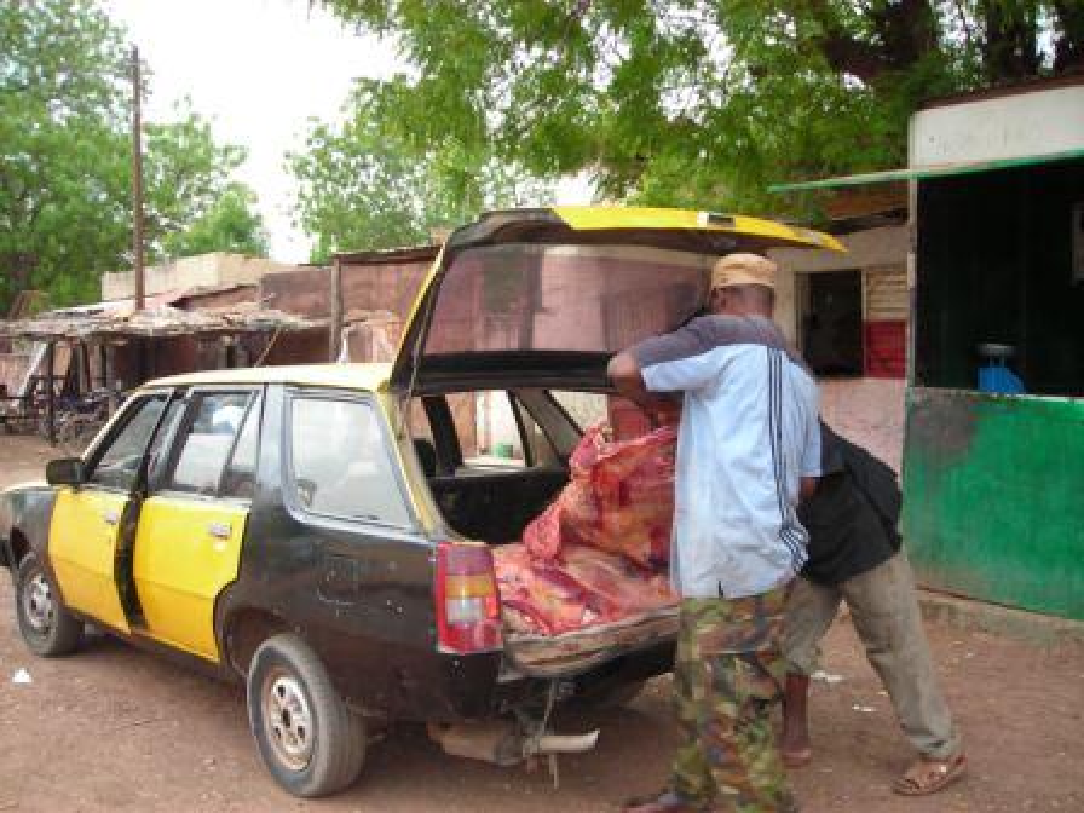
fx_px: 1190
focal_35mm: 38
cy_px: 406
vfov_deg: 37.7
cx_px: 542
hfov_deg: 49.0
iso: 70
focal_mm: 6.3
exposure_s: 1/66.7
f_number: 3.2
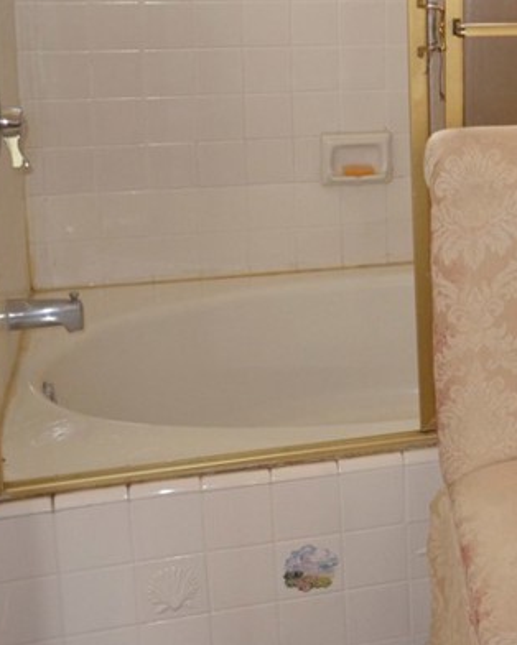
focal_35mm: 66
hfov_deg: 20.1
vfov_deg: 28.0
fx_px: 1261
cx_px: 767
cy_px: 110
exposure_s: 1/50
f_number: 5.6
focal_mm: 18
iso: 1250
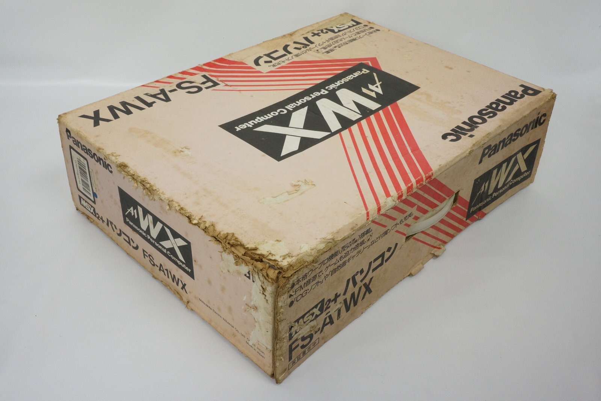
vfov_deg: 36.9
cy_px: 200
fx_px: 601
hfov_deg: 53.1
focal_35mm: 36
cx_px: 300
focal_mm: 24
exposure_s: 1/40
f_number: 13
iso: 1600
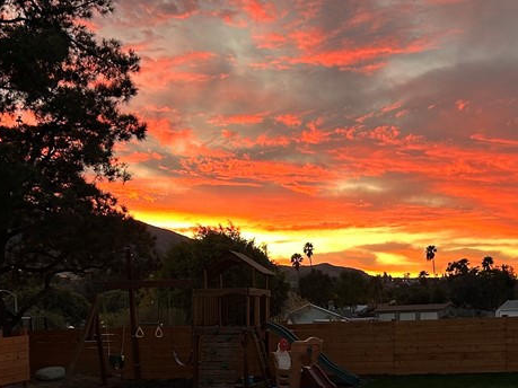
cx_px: 319
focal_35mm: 58
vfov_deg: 24.4
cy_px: 361
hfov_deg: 33.1
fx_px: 868
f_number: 1.5
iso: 160
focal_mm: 5.7
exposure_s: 1/60
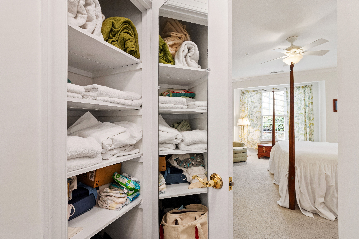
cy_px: 120
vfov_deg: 77.3
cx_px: 180
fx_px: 150
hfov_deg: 100.4
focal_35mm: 15
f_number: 8
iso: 100
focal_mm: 10
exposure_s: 1/3
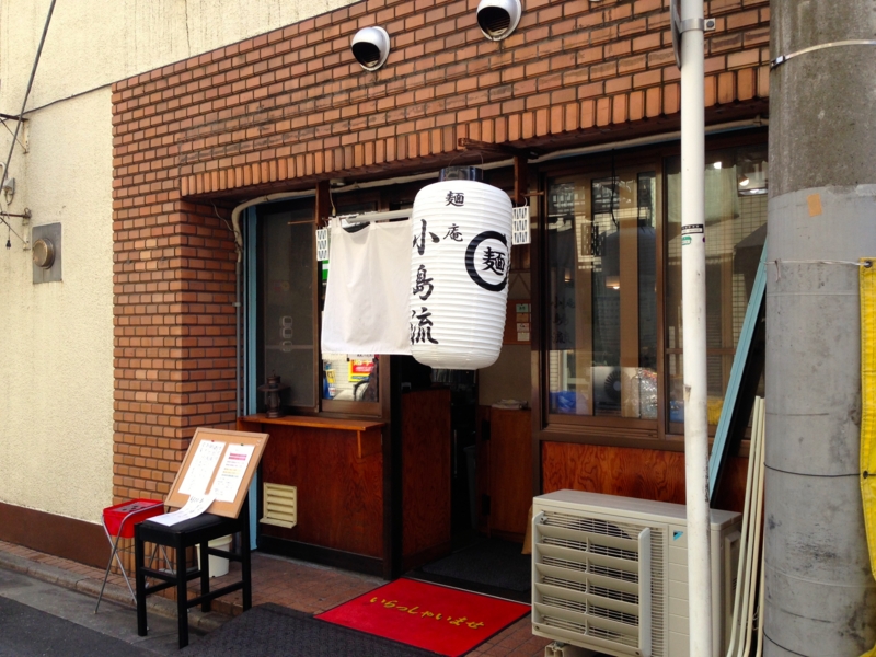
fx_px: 835
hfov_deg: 55.4
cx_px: 438
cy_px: 328
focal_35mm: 33
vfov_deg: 42.9
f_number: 2.4
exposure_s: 1/257
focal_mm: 4.12
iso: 50
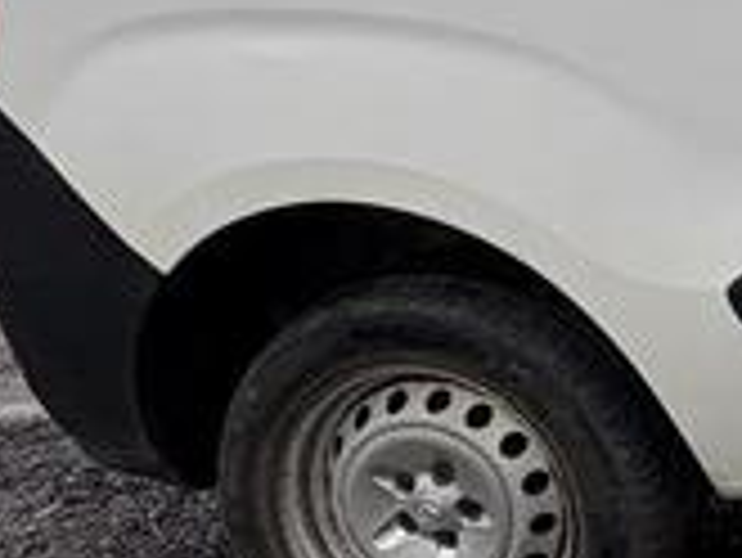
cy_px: -207
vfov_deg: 17.9
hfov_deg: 17.8
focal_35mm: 76
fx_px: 1630
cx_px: 1488
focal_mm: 2.22
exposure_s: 1/260
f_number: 2.2
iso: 40
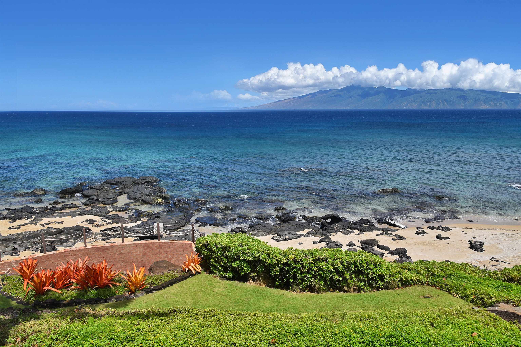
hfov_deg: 73.7
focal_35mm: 24
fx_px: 347
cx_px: 260
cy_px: 174
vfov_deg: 53.1
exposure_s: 1/320
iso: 80
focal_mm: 24
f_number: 9
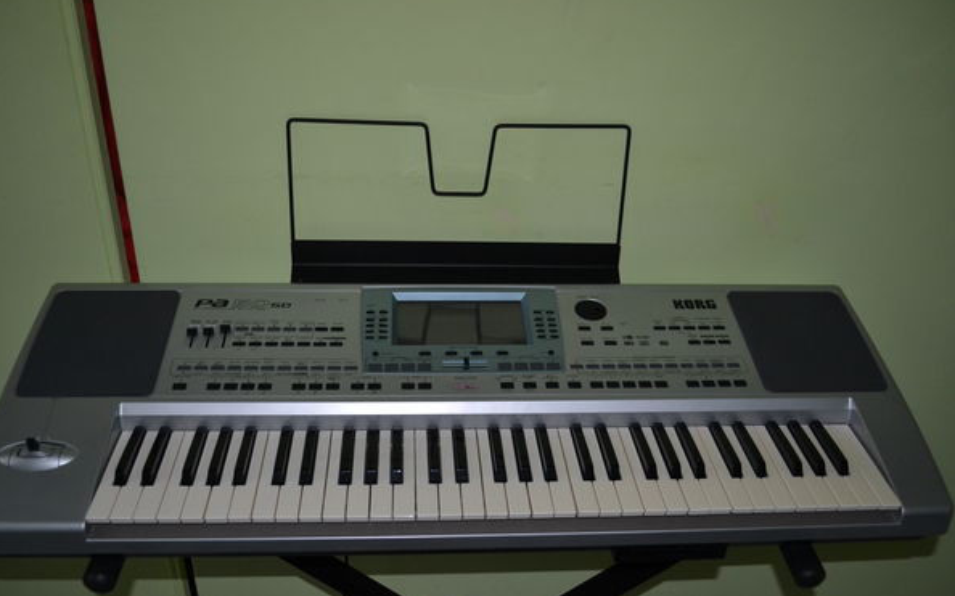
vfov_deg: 37.2
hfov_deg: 56.7
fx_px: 885
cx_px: 476
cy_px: 312
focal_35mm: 34
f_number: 3.8
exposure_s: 1/60
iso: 1000
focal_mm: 22
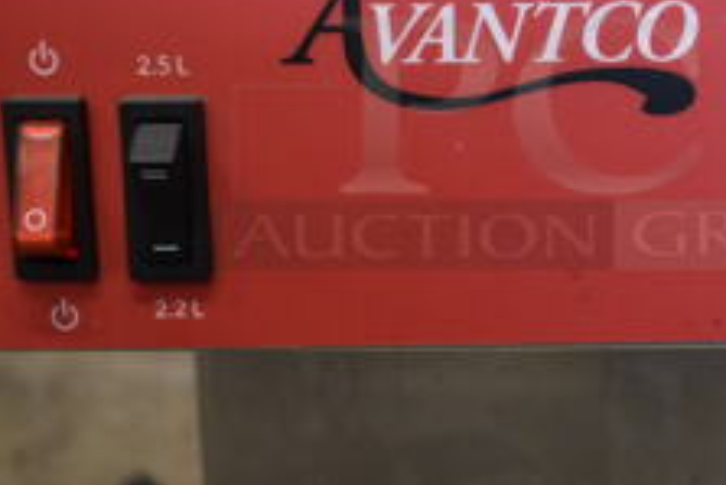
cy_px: 98
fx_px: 1493
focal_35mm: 74
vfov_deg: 18.3
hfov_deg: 26.8
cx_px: 576
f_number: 3.5
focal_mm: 18
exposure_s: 1/30
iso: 560
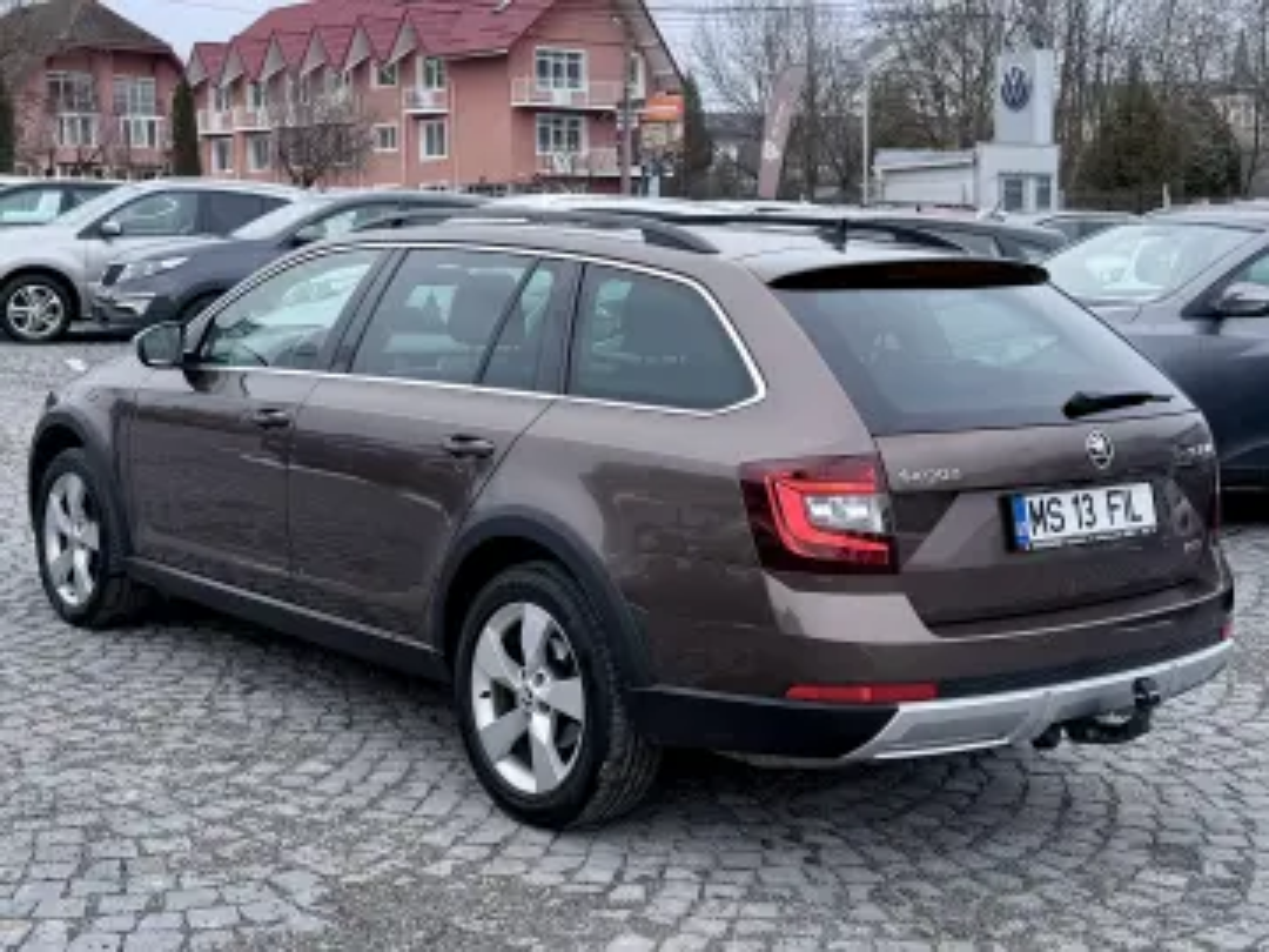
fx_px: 880
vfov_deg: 56.8
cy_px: 476
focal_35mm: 24
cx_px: 634
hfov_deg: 71.6
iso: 80
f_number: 1.78
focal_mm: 6.76
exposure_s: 1/1250
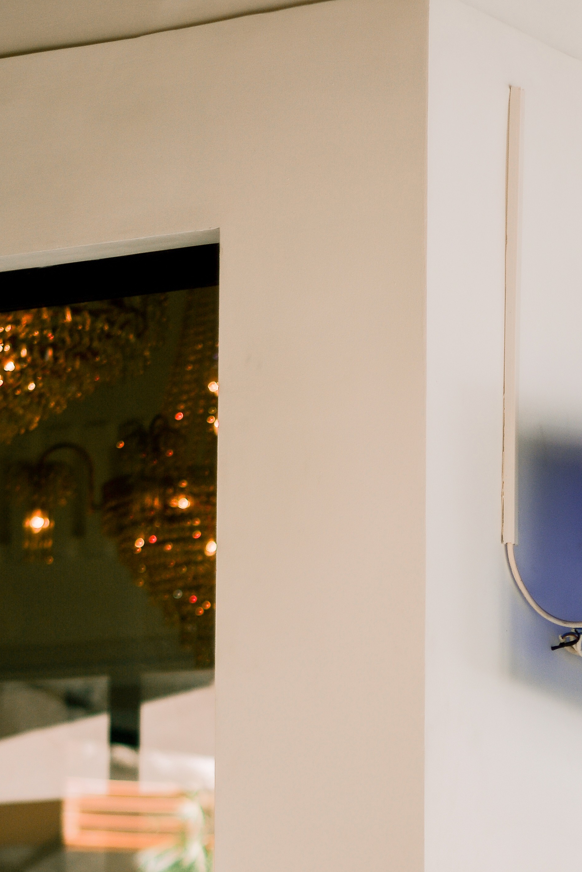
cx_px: 561
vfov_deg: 12.8
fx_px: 3855
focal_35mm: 159
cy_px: 798
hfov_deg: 8.6
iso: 100
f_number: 1.8
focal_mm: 50
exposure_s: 1/1600
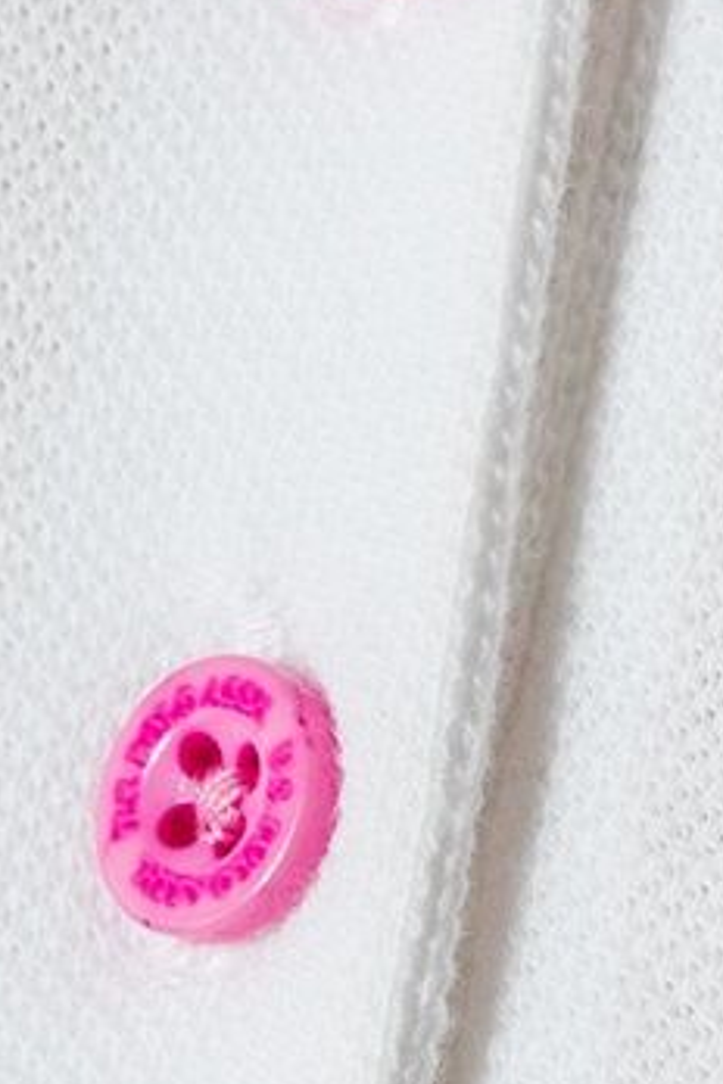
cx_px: 1345
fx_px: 11688
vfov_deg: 5.3
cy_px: -227
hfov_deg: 3.5
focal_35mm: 388
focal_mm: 50
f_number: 11
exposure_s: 1/125
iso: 160
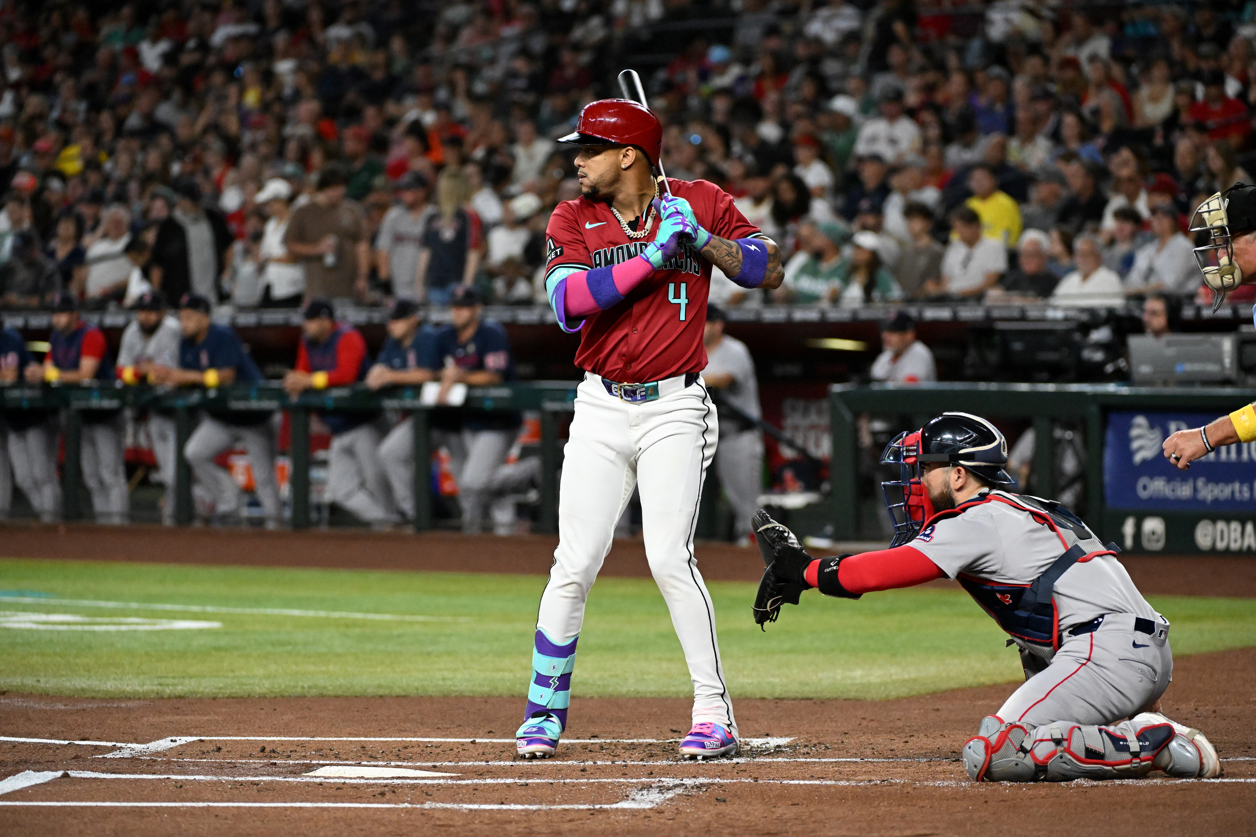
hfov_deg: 10.3
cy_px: 418
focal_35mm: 200
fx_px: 6977
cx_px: 628
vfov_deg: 6.9
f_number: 4
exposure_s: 1/2500
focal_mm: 200
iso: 8000
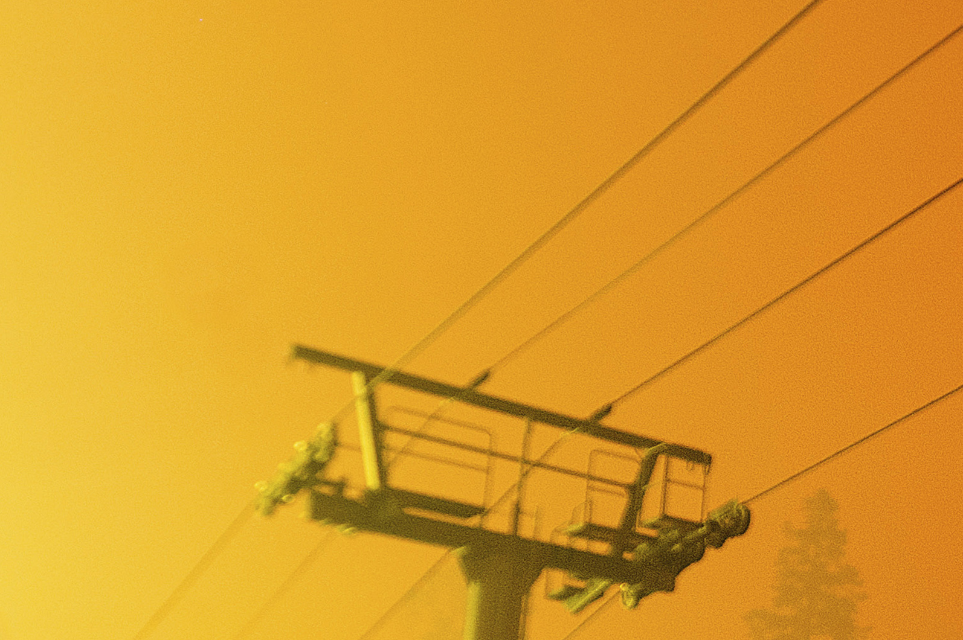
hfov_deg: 25.6
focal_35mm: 64
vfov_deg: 20.6
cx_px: 1347
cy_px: 630
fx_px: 1711
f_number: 5.6
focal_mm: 17
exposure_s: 30
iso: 800
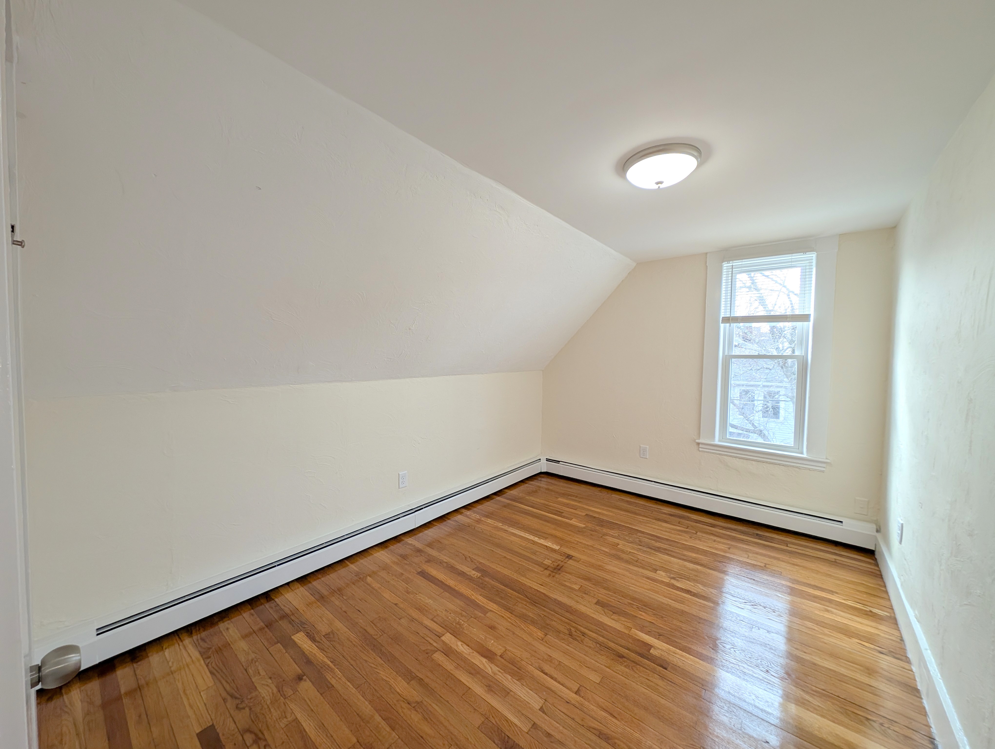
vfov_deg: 94.6
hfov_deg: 110.5
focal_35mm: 12
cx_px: 498
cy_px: 374
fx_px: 345
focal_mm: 2.23
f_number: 1.95
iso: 60
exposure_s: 1/120
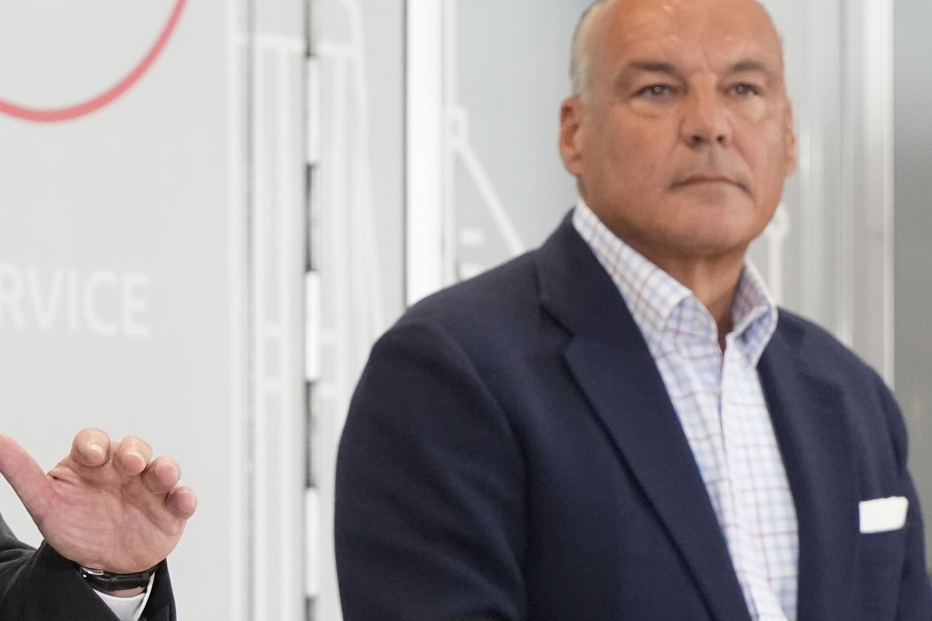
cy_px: 362
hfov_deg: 5.5
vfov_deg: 3.6
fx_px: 9761
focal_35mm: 377
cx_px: 331
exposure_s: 1/320
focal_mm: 143
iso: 5000
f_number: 5.6
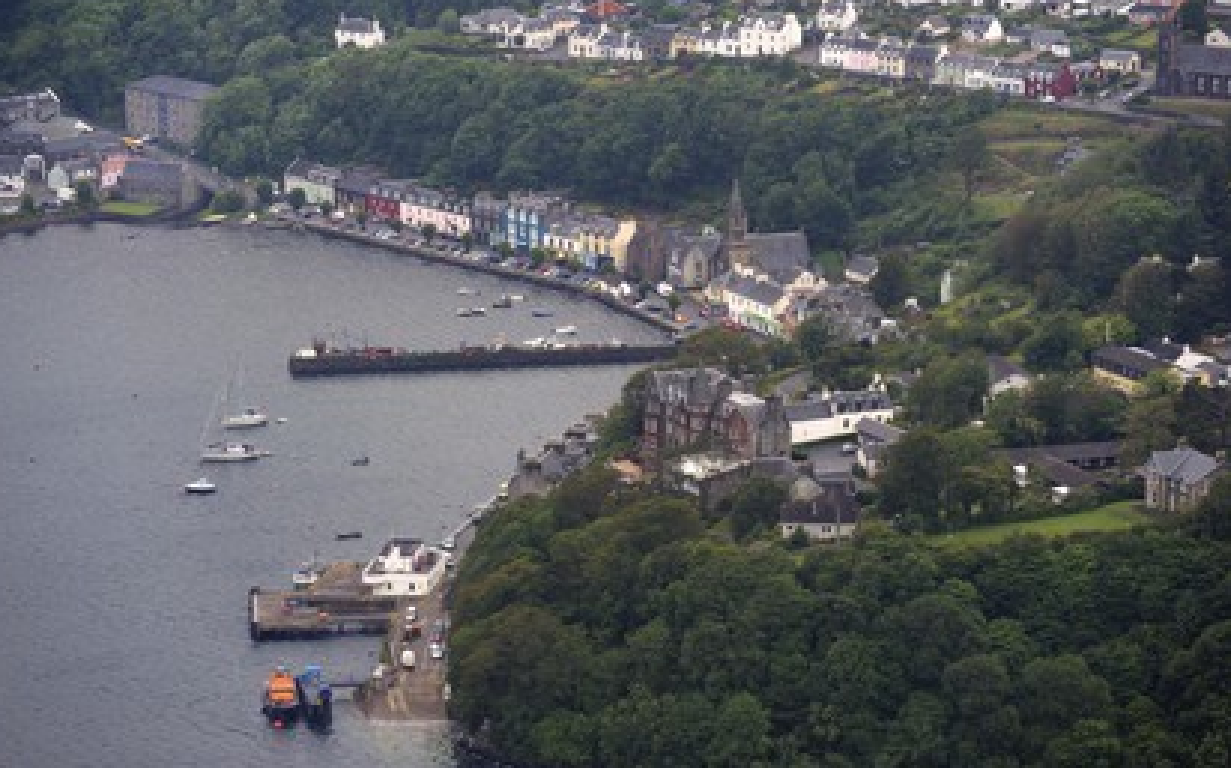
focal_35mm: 182
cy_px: 359
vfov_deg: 7.2
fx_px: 6103
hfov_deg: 11.5
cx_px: 610
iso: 400
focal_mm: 175
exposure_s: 1/800
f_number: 5.6
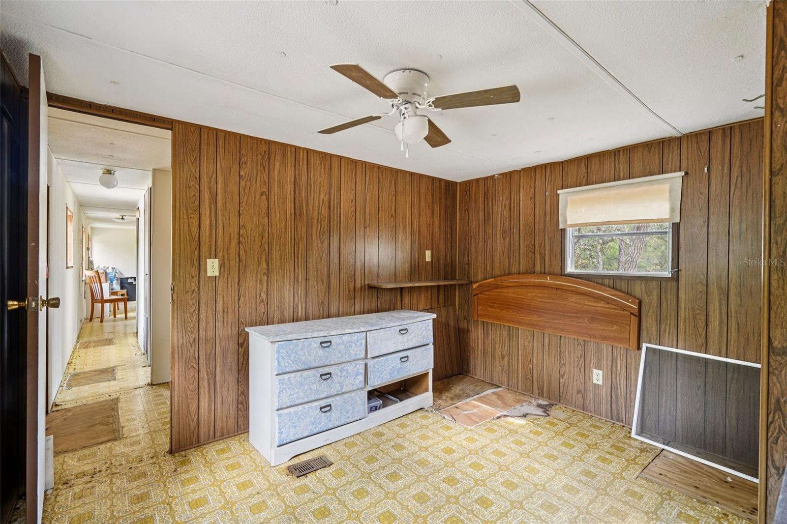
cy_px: 262
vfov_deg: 73.7
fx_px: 350
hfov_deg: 96.7
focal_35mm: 16
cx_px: 394
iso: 400
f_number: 8
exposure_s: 1/3.33
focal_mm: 16
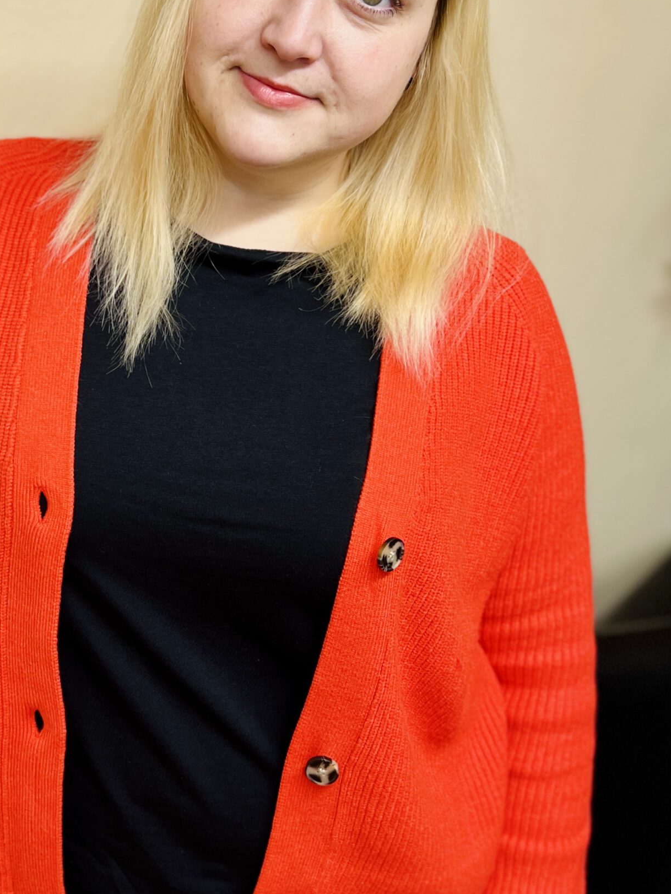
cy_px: 406
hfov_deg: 34.6
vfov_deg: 45.7
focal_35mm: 41
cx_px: 188
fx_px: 1059
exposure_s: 1/120
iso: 64
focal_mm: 5.7
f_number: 1.5
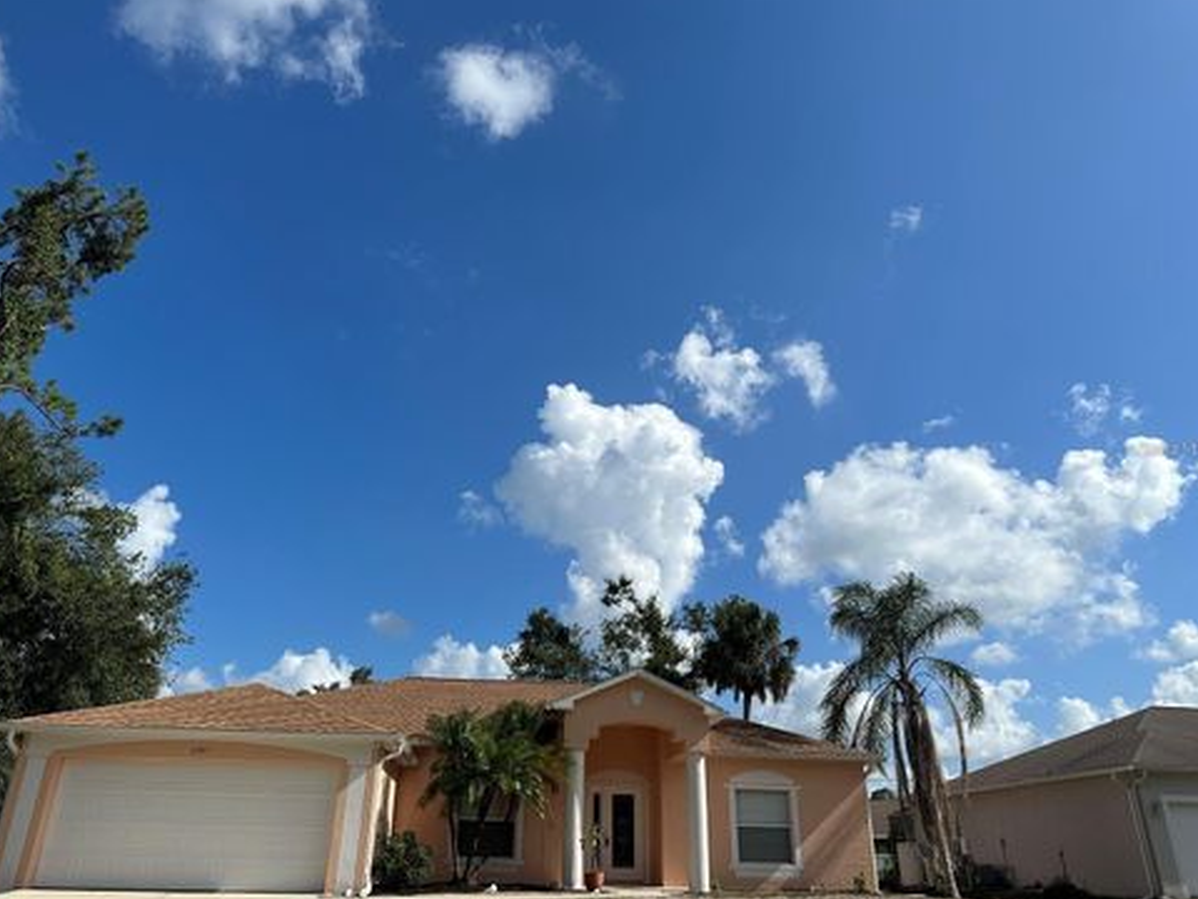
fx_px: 865
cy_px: 448
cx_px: 589
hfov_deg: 69.4
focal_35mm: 25
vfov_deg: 54.9
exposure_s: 1/7576
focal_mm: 6.86
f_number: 1.78
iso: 80
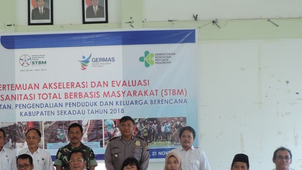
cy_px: 164
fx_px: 440
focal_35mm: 55
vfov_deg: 21.2
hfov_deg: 37.3
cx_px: 91
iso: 320
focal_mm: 5.8
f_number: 3.2
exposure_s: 1/50
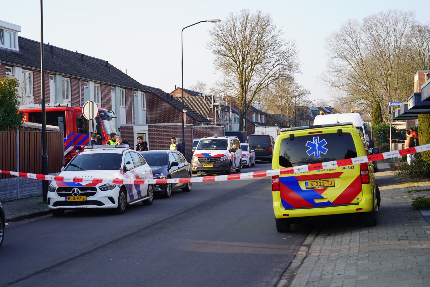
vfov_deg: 20.6
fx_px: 788
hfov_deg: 30.5
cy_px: 144
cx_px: 215
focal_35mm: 66
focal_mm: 66
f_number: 5.6
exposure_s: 1/100
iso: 100
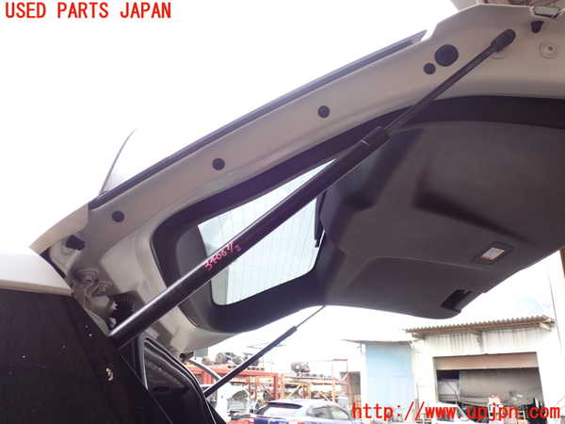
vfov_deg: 46.8
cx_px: 282
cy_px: 212
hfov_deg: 60.0
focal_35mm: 30
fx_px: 490
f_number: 3.2
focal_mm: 5.4
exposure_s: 1/80
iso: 100
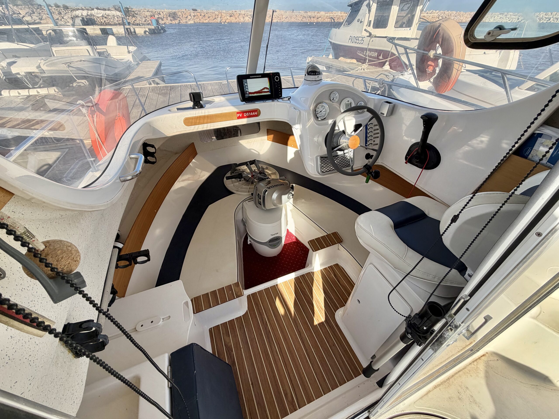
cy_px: 210
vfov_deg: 85.7
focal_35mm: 14
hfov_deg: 102.1
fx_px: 226
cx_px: 280
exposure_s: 1/531
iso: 40
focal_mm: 2.22
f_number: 2.2
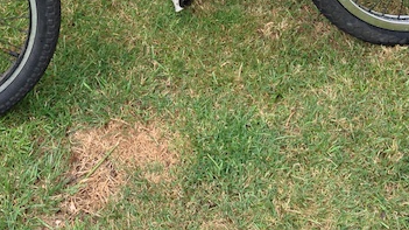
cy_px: -112
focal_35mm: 82
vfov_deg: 13.8
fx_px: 889
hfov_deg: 25.9
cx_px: 170
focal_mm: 4.12
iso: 50
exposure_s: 1/136
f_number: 2.4
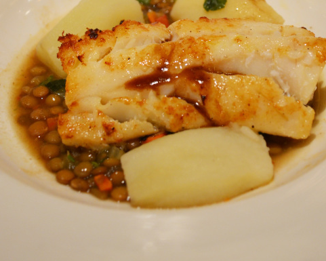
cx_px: 175
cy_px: 28
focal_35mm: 70
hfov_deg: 27.1
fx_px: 676
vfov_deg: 21.4
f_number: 4
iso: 800
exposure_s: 1/30
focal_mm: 30
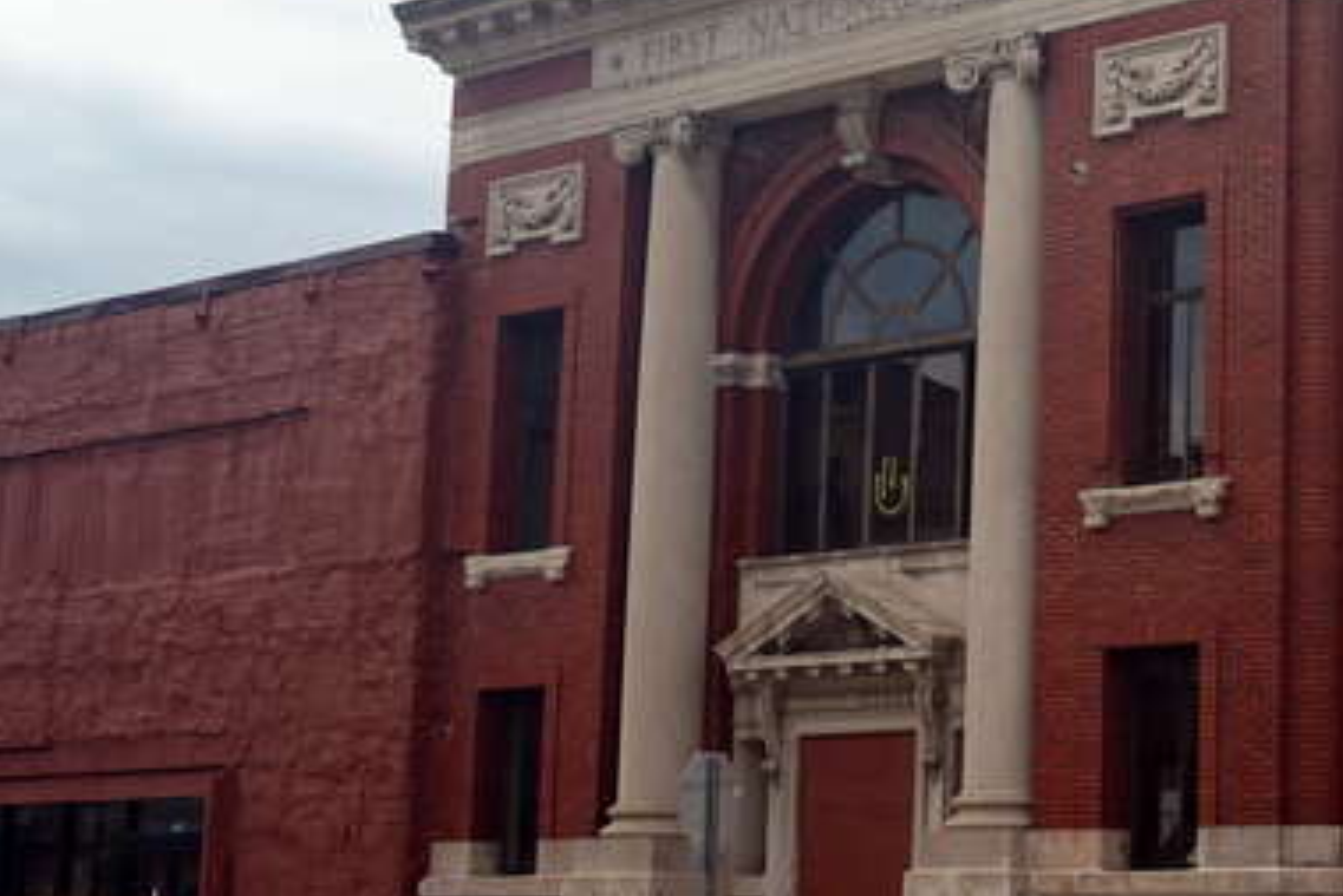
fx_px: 2950
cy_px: 409
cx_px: 1414
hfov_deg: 24.2
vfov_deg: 17.3
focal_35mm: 79
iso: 100
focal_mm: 25
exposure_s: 1/160
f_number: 9
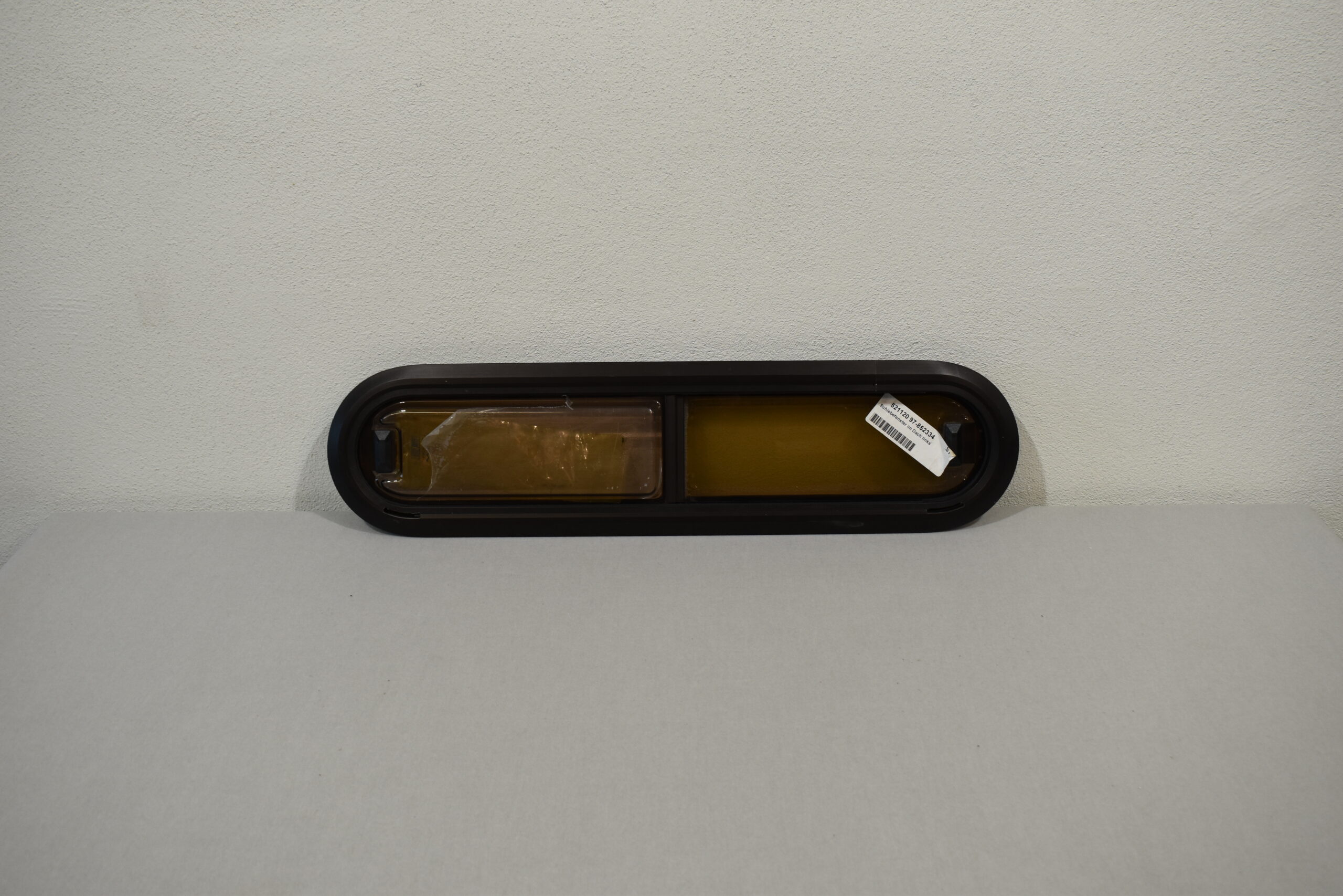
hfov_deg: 55.1
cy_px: 448
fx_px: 1287
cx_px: 672
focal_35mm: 34
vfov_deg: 38.4
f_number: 5.6
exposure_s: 1/125
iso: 400
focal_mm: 23
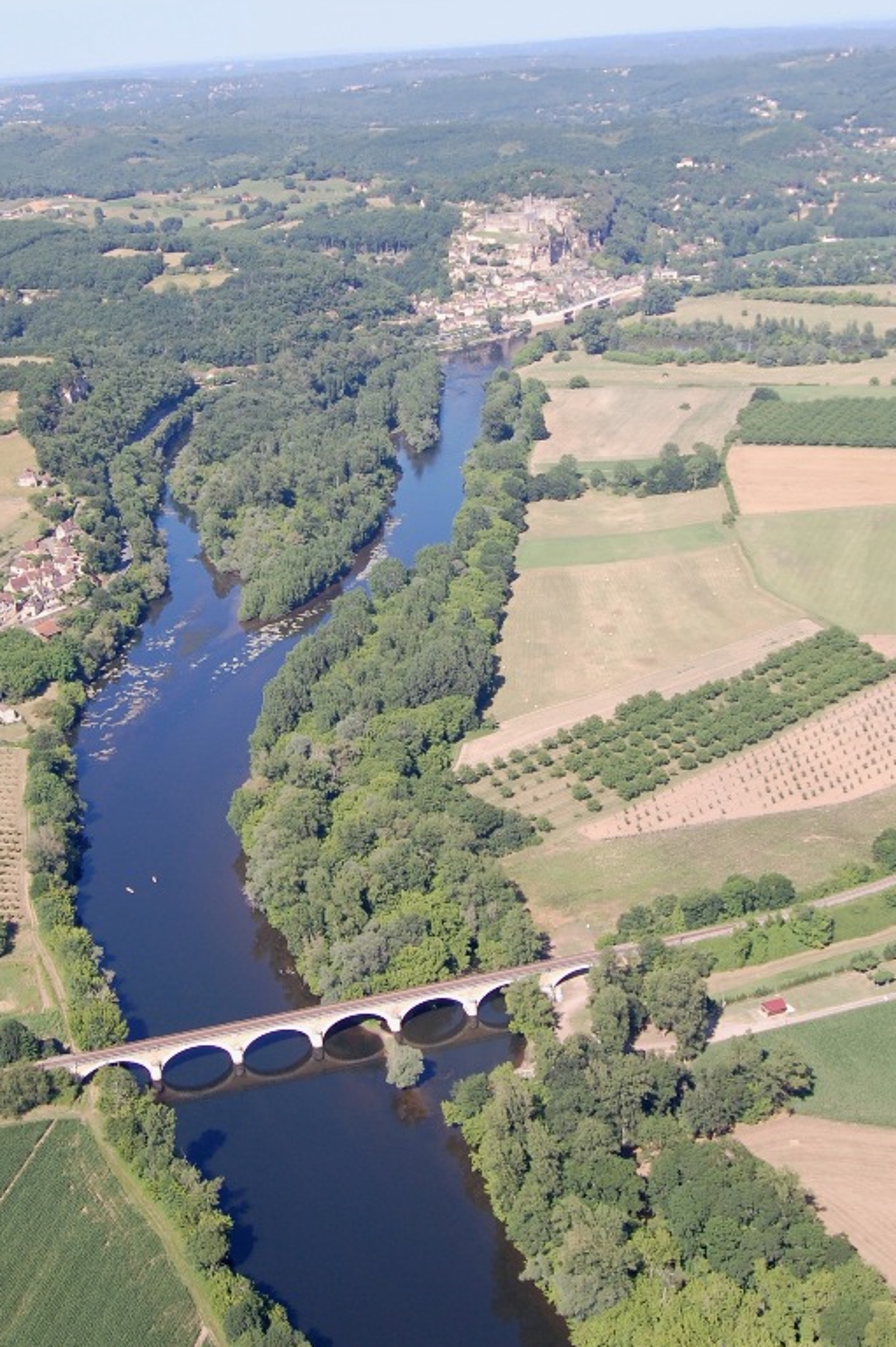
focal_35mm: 48
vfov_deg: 40.9
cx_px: 369
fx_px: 1794
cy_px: 530
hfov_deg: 28.0
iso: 200
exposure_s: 1/250
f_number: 8
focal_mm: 24
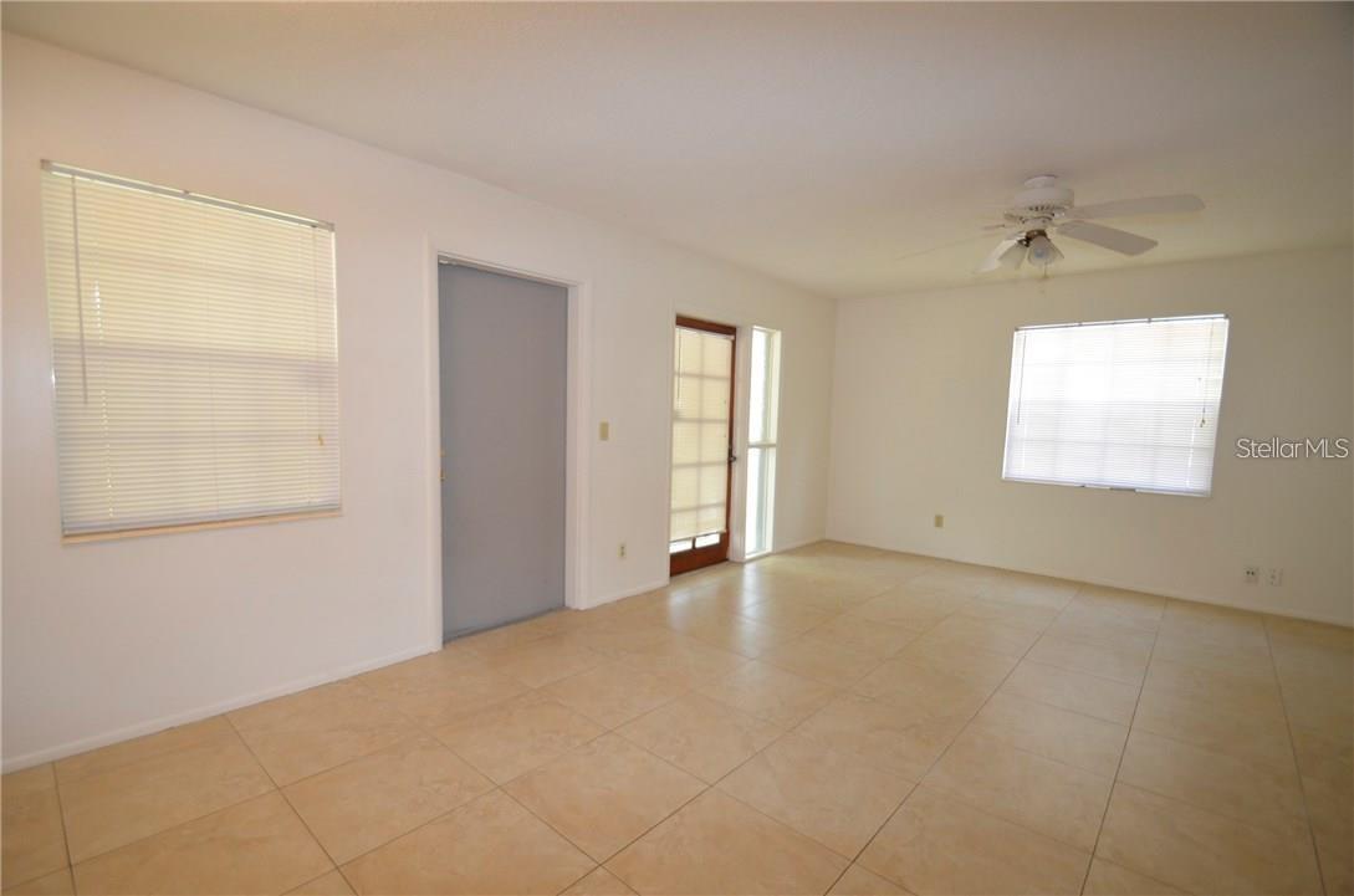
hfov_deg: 100.5
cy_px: 448
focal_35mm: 15
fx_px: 563
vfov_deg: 77.1
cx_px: 677
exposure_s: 1/60
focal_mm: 10
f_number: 4
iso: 640
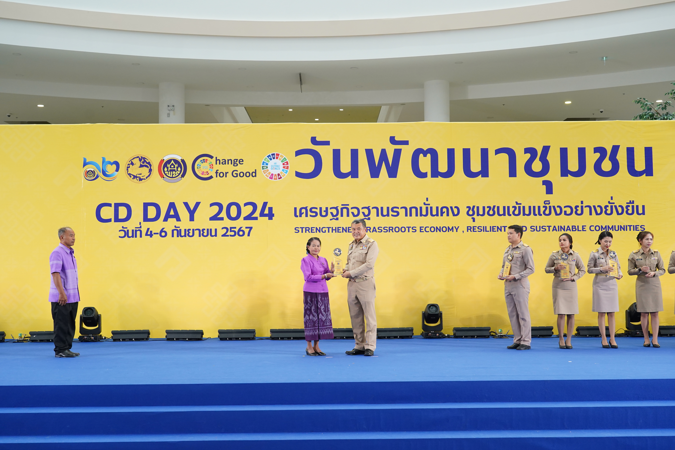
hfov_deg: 46.4
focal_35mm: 42
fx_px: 787
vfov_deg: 31.9
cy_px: 225
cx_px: 338
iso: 2000
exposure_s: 1/160
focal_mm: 42
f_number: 5.6
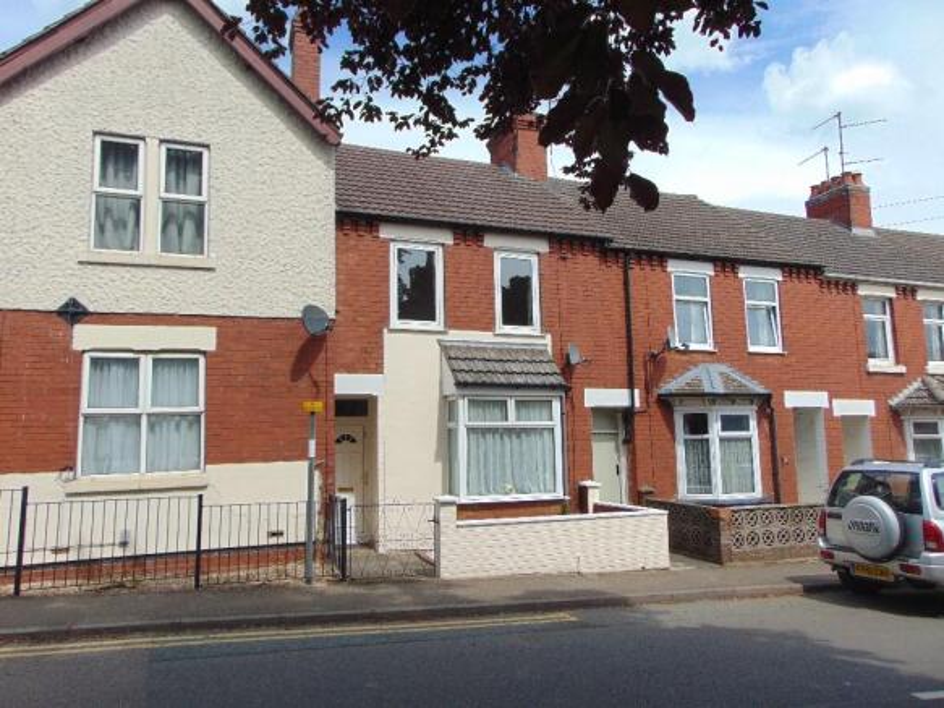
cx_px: 472
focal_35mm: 25
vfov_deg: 54.9
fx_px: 682
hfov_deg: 69.4
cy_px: 354
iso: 80
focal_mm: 4.5
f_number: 7.7
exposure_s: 1/250
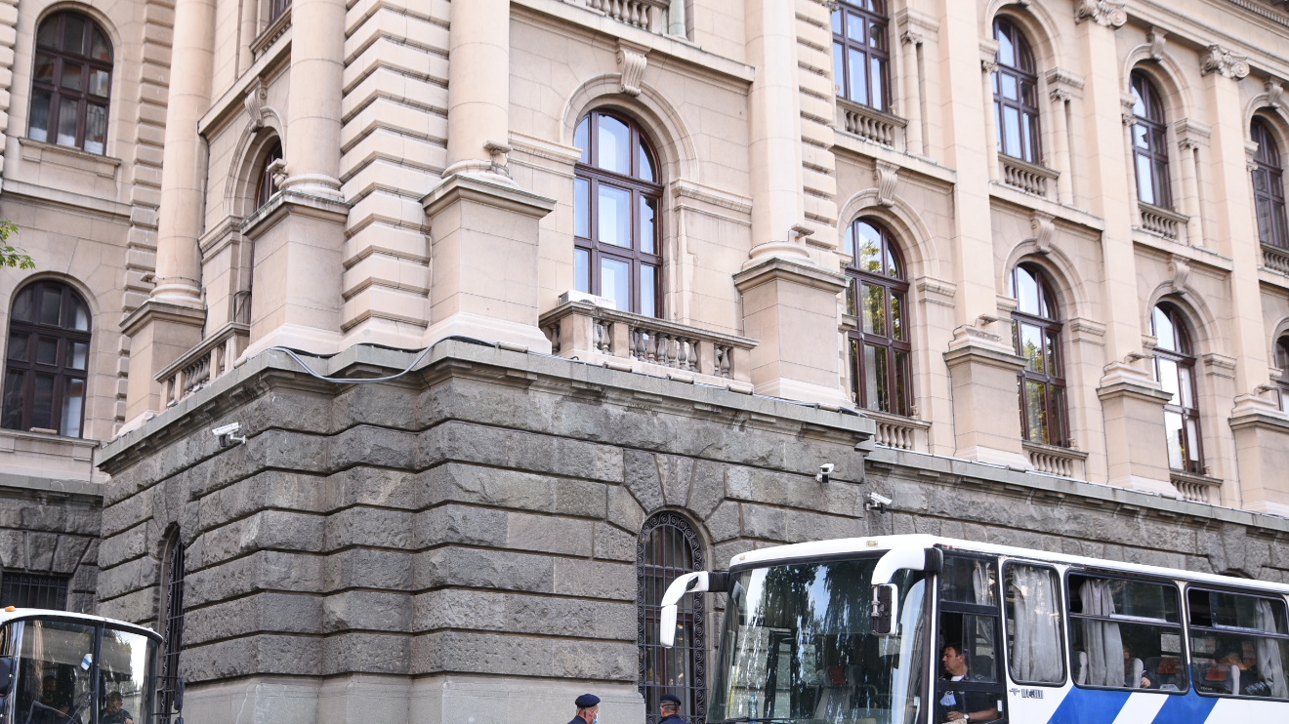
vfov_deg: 26.5
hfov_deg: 45.3
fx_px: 1538
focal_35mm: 45
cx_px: 534
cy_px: 415
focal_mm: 35
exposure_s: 1/250
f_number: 4
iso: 400
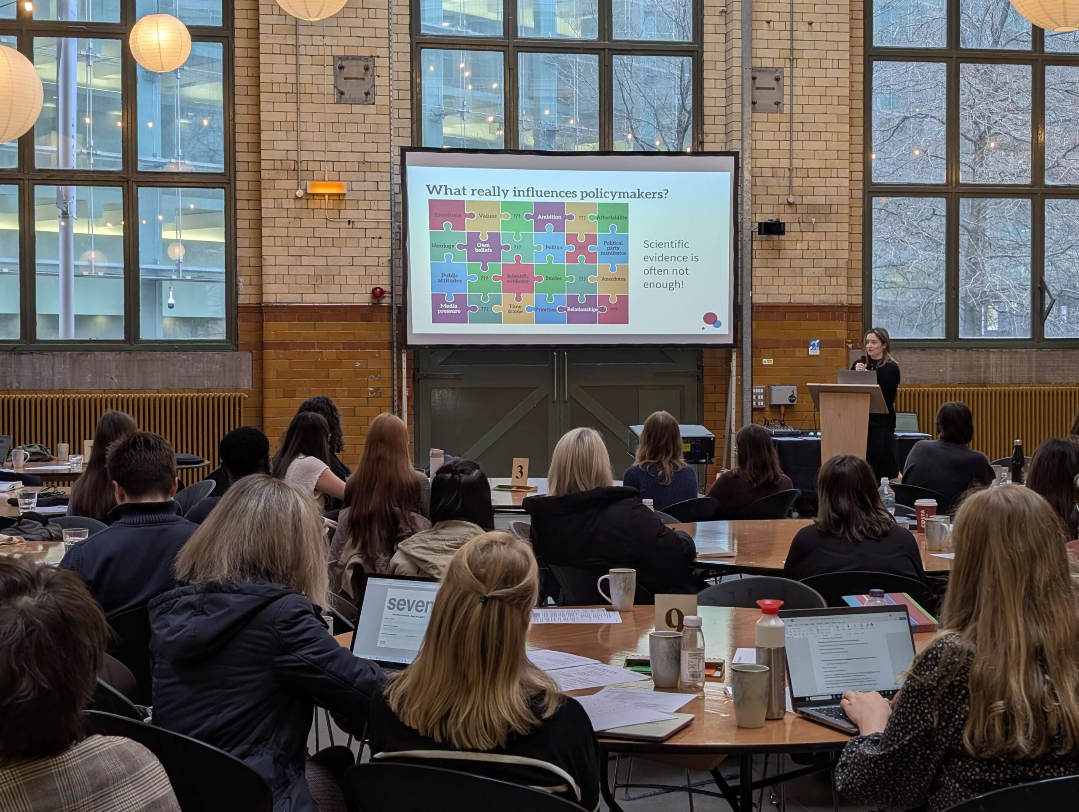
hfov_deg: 38.9
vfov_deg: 29.8
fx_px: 1530
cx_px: 540
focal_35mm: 49
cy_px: 406
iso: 36
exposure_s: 1/50
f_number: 1.68
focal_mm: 6.9
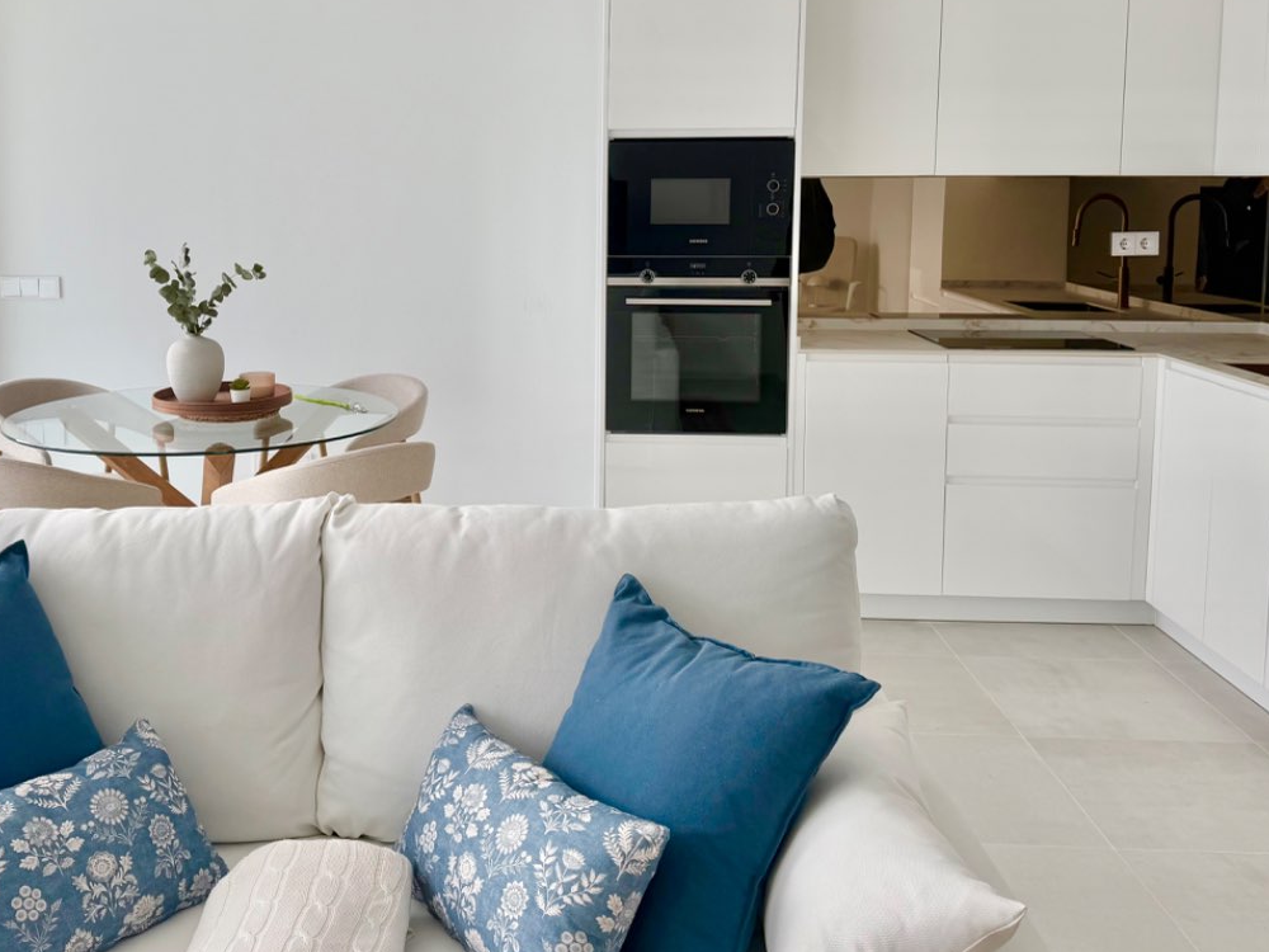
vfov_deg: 39.3
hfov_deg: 50.9
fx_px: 1320
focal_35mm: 36
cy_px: 331
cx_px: 490
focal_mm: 6.76
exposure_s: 1/632
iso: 80
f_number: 1.78
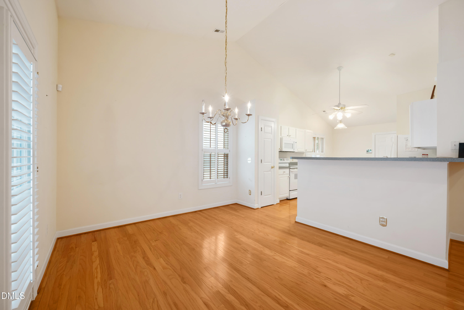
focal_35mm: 14
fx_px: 180
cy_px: 155
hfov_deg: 104.2
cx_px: 232
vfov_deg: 81.2
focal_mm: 14
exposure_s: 1/5
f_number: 8
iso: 200
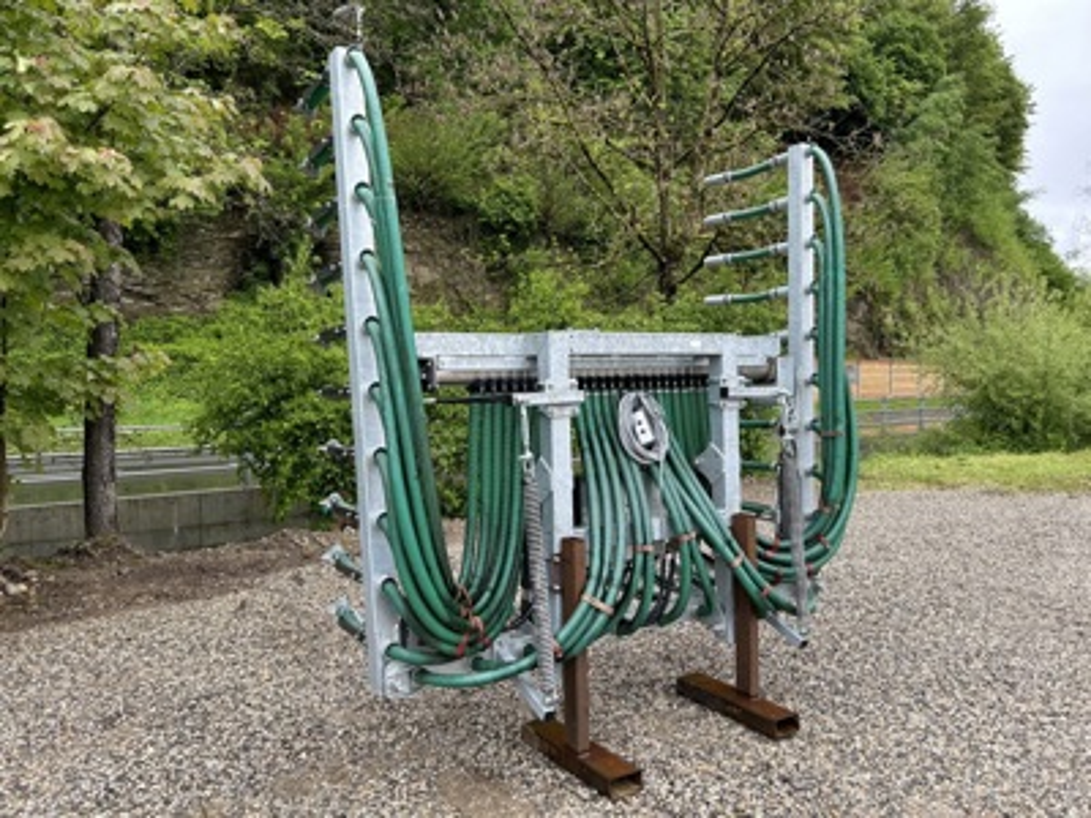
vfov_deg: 53.1
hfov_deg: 67.3
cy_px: 409
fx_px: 819
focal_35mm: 26
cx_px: 546
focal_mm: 5.7
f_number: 1.5
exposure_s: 1/591
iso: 50
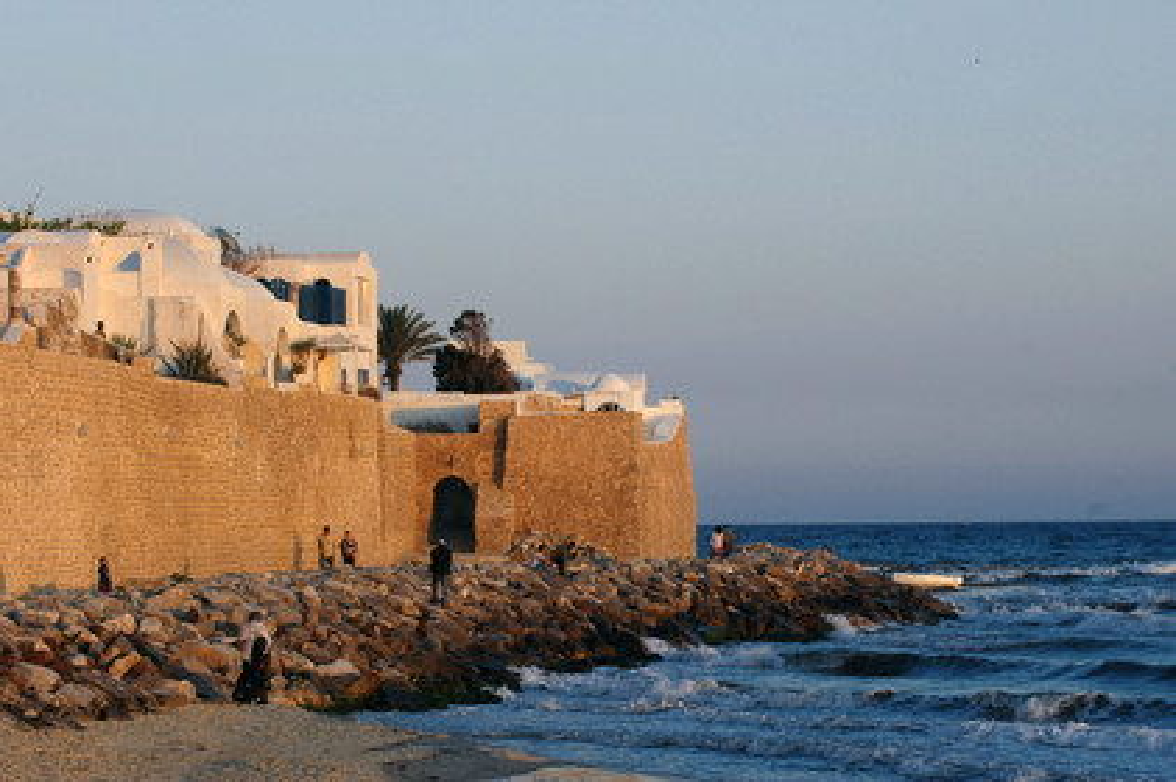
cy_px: 391
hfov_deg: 13.4
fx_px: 4994
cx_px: 588
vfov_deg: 9.0
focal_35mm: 153
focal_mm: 102
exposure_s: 1/125
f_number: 7.1
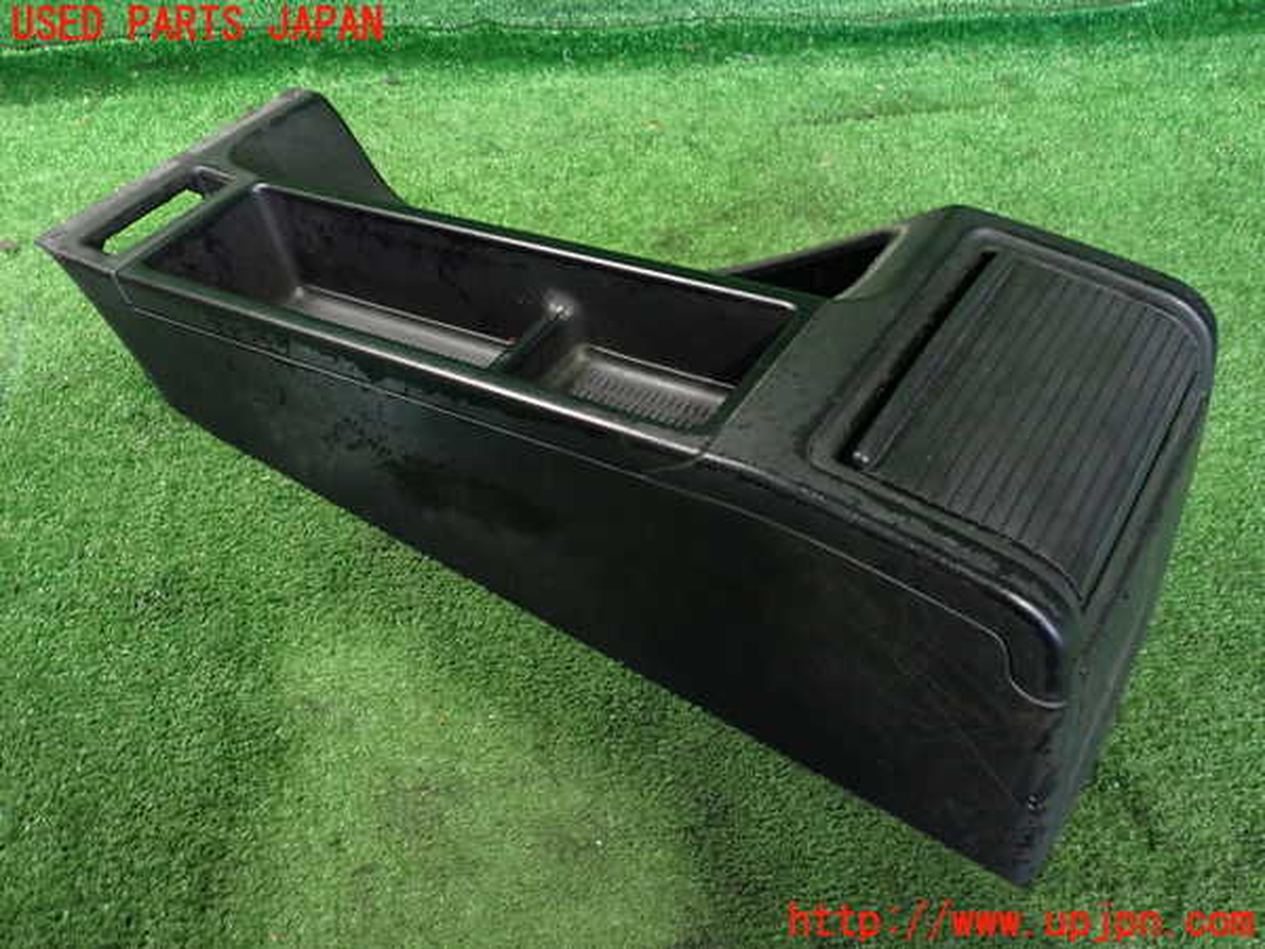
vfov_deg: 46.8
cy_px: 474
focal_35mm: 30
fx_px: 1096
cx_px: 632
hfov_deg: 60.0
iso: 640
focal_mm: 5.4
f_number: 2.3
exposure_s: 1/30
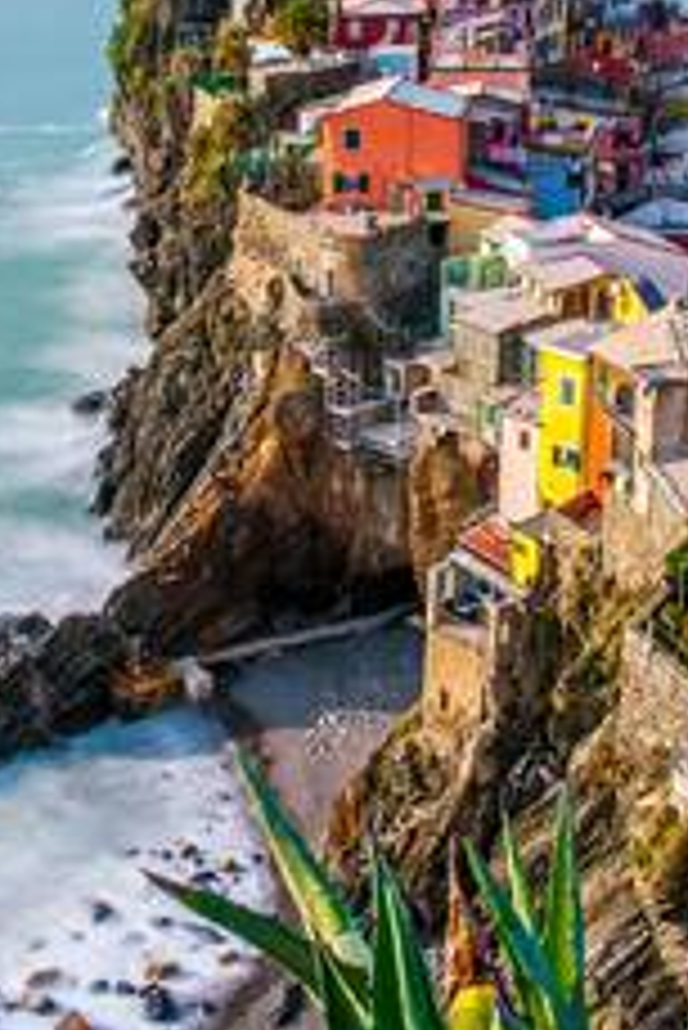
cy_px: 193
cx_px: 405
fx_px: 1631
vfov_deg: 33.9
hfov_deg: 23.8
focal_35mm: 57
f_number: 16
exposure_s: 30
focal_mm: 29
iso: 100
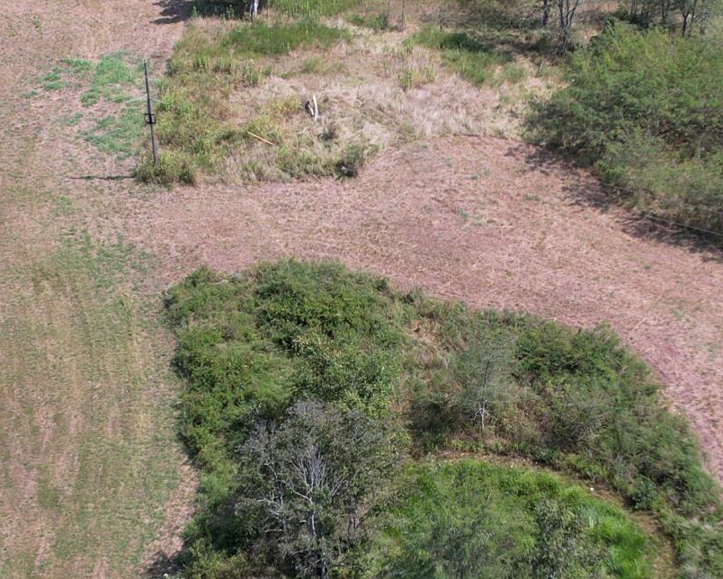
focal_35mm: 77
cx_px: 460
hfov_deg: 24.7
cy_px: 380
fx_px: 1648
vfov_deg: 19.9
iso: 100
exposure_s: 1/1250
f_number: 2.8
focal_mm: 8.38
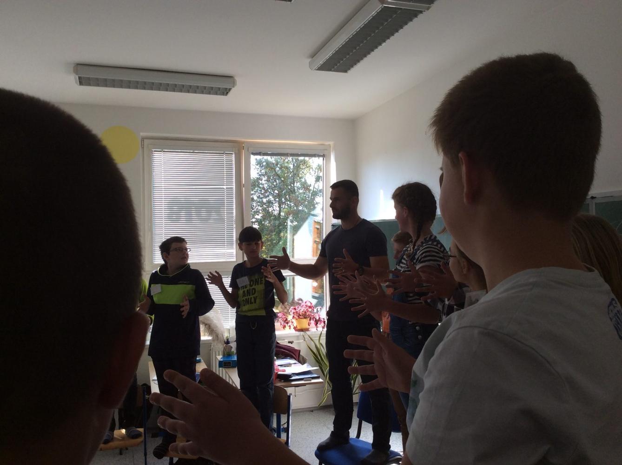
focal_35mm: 32
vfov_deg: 44.0
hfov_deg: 56.9
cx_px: 311
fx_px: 574
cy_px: 232
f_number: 2.4
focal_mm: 3.3
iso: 32
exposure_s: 1/100
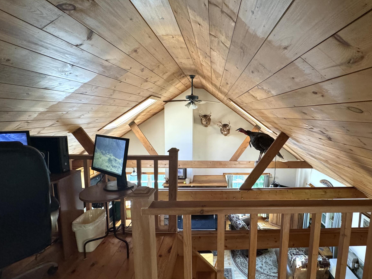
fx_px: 193
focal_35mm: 18
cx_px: 228
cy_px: 139
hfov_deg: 86.4
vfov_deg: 71.6
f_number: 2.2
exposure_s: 1/60
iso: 400
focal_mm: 2.22
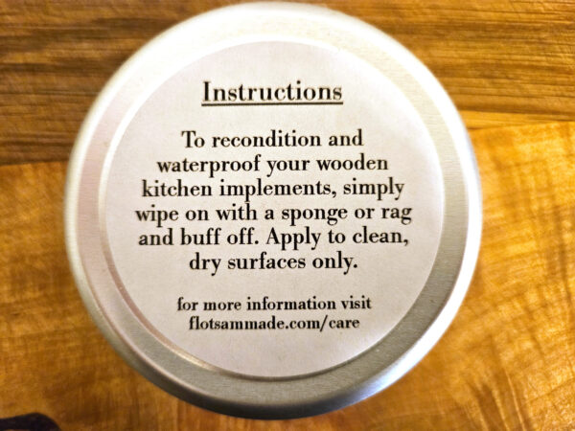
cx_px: 288
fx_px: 382
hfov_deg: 73.9
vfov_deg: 58.9
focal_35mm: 23
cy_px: 216
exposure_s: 1/30
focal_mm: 5.4
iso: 640
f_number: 1.8
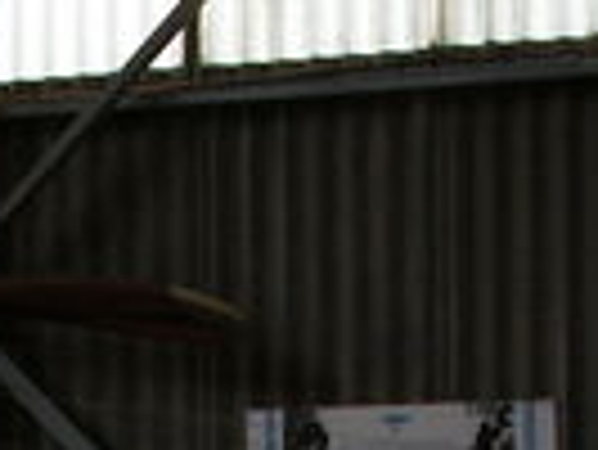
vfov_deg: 6.9
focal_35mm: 211
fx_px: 3648
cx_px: -351
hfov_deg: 9.1
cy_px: 806
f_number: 3.5
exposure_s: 1/99.6
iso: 100
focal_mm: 8.9
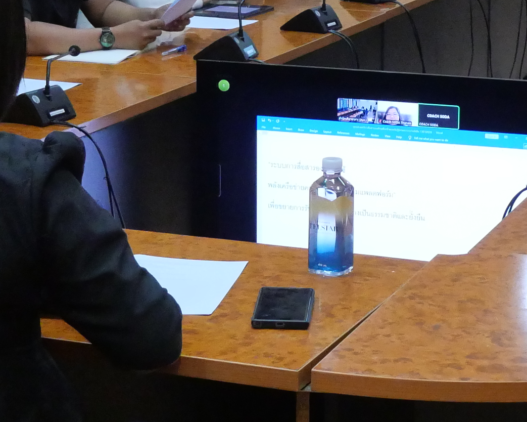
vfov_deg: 13.1
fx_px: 1825
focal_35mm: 117
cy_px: 37
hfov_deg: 16.4
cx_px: 373
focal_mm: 17
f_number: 5.6
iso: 3200
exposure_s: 1/60
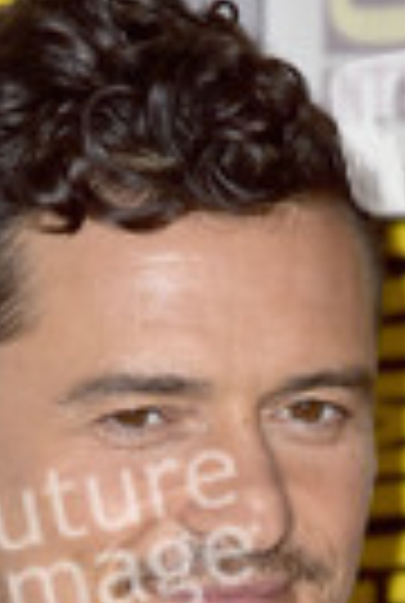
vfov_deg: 3.3
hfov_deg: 2.2
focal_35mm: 625
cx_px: 155
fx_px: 10492
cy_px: 783
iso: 320
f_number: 7.1
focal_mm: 210
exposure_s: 1/250
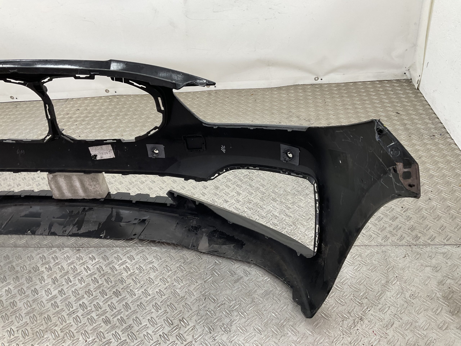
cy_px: 173
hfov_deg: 61.7
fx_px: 386
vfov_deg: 48.2
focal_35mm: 29
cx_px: 230
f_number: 1.8
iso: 32
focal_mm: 3
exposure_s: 1/100
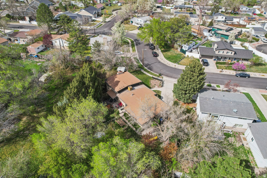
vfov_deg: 57.2
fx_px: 163
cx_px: 134
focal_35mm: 22
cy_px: 89
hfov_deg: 78.6
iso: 140
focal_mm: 8.4
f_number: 2.8
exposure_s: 1/80
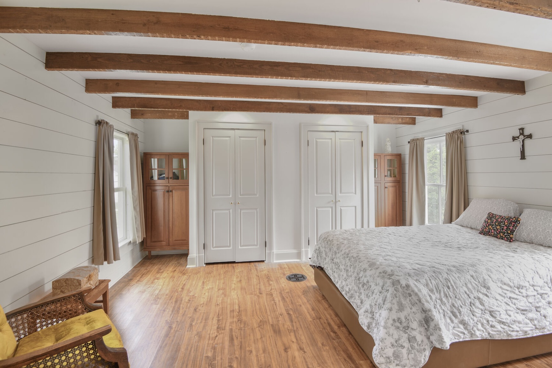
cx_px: 276
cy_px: 184
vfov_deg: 73.7
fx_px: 245
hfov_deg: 96.7
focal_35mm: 16
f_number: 8
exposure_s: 1/3
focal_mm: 16
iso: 200
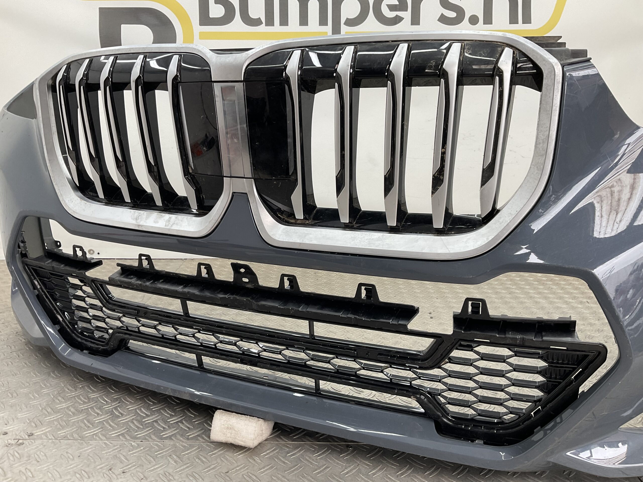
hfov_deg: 61.7
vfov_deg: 48.2
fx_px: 539
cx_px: 322
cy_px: 241
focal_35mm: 29
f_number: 1.8
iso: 32
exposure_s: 1/120
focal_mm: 3
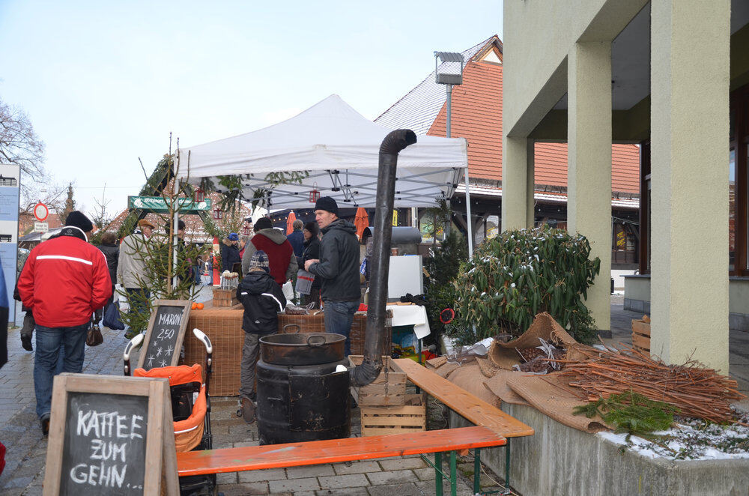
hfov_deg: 59.6
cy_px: 248
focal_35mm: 32
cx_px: 374
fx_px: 654
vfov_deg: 41.5
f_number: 4.8
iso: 100
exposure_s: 1/200
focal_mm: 21
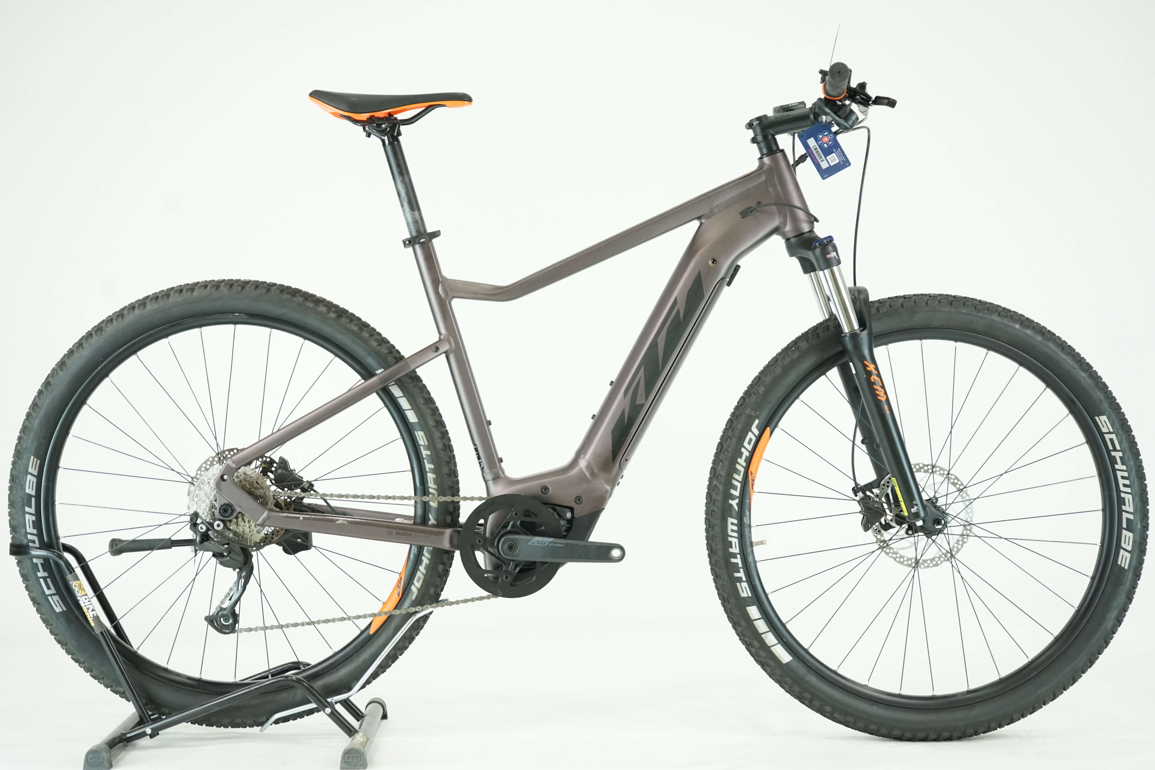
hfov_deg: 36.2
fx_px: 1764
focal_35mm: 55
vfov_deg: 24.6
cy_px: 385
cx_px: 578
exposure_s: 1/200
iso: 2500
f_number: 5.6
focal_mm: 55
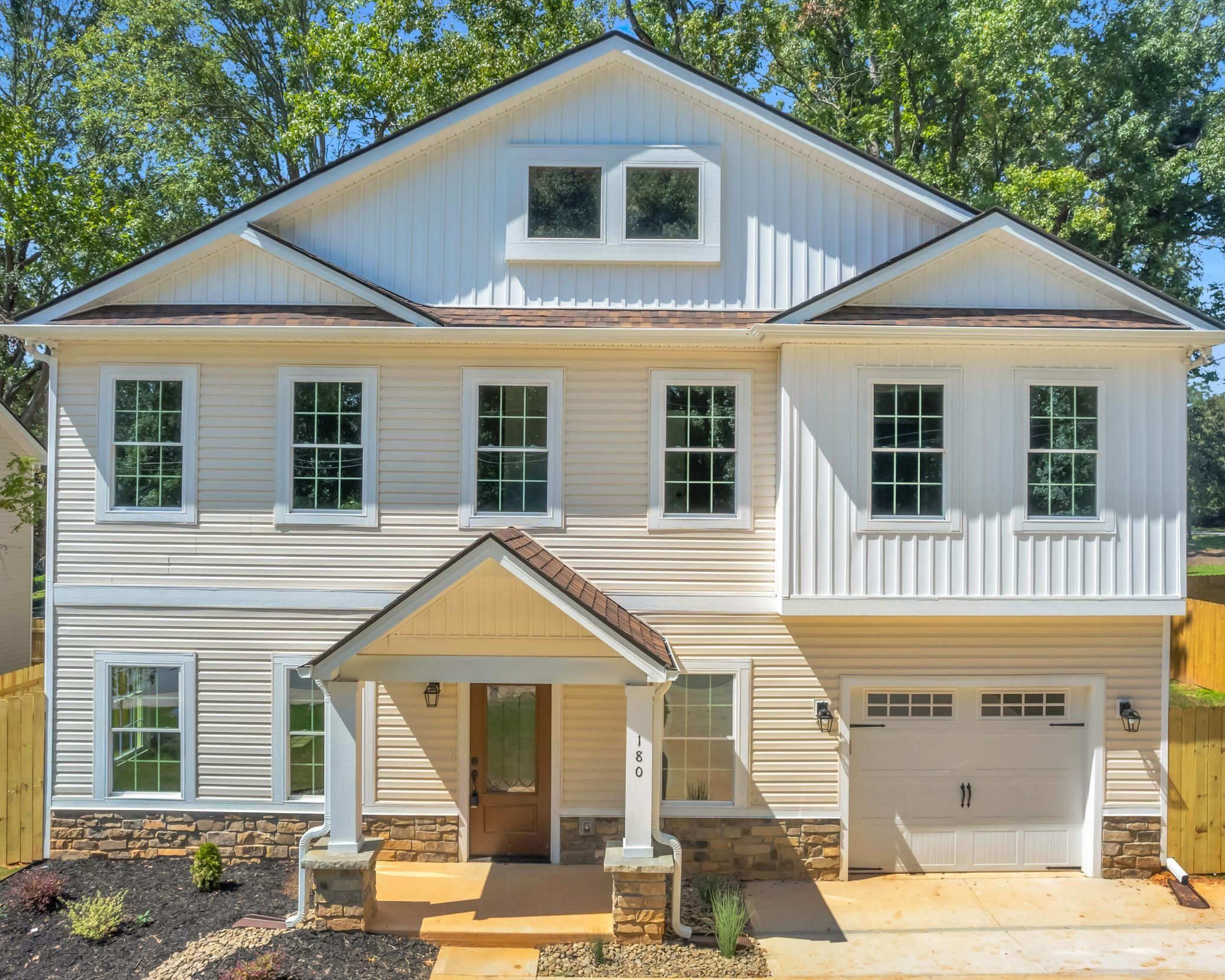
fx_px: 906
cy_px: 488
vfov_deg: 56.8
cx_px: 617
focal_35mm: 25
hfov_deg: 68.1
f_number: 2.8
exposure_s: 1/320
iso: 120
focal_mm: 8.38
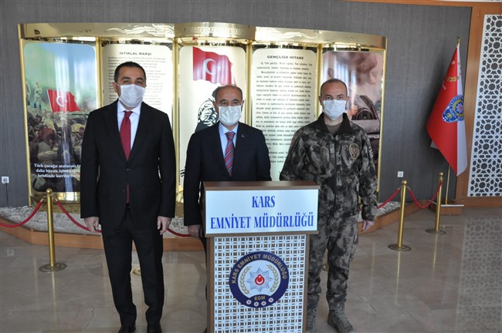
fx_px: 439
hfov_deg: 59.5
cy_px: 166
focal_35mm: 32
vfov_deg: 41.6
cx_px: 251
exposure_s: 1/40
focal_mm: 21
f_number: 6.3
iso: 1600
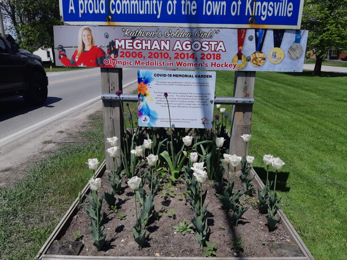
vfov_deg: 53.1
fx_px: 261
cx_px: 174
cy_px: 130
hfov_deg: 67.3
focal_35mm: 26
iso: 40
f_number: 1.7
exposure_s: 1/4132
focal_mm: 3.93
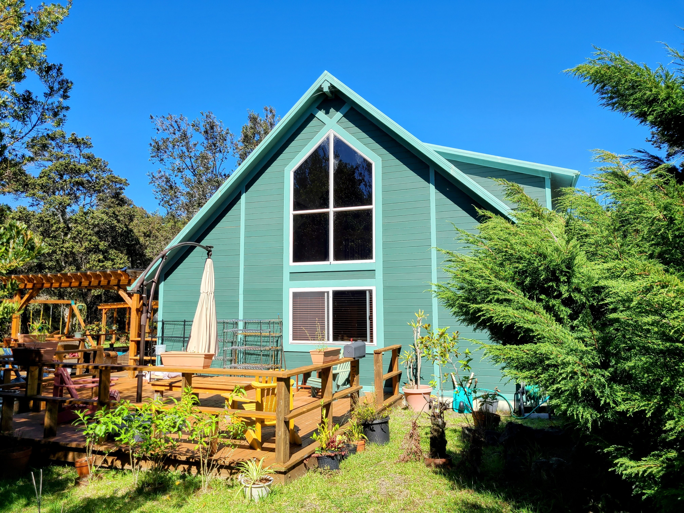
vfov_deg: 53.1
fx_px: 514
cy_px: 256
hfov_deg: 67.3
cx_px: 342
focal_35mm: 26
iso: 40
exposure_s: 1/1844
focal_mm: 5.4
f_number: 1.8
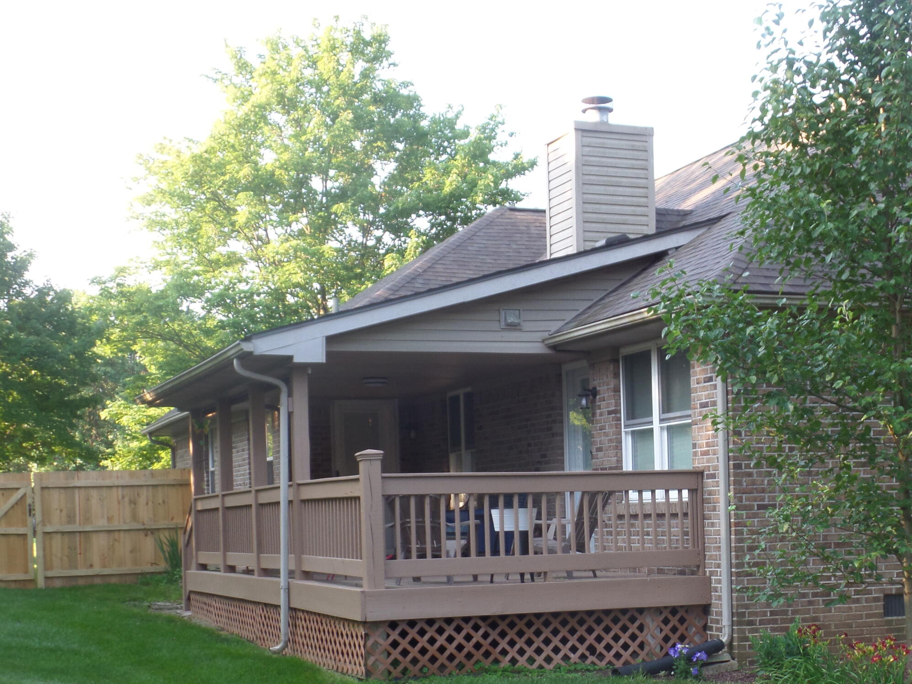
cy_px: 507
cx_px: 663
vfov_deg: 23.1
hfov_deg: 30.3
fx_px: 1660
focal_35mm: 63
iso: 100
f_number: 3.2
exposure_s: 1/90
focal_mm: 7.5
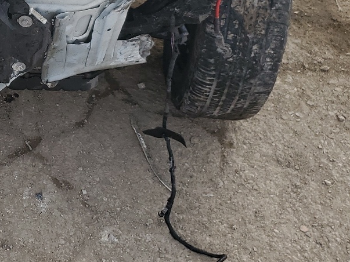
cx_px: -60
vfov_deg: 20.6
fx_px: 698
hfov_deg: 25.5
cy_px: 2
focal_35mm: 69
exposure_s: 1/1250
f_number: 1.5
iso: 50
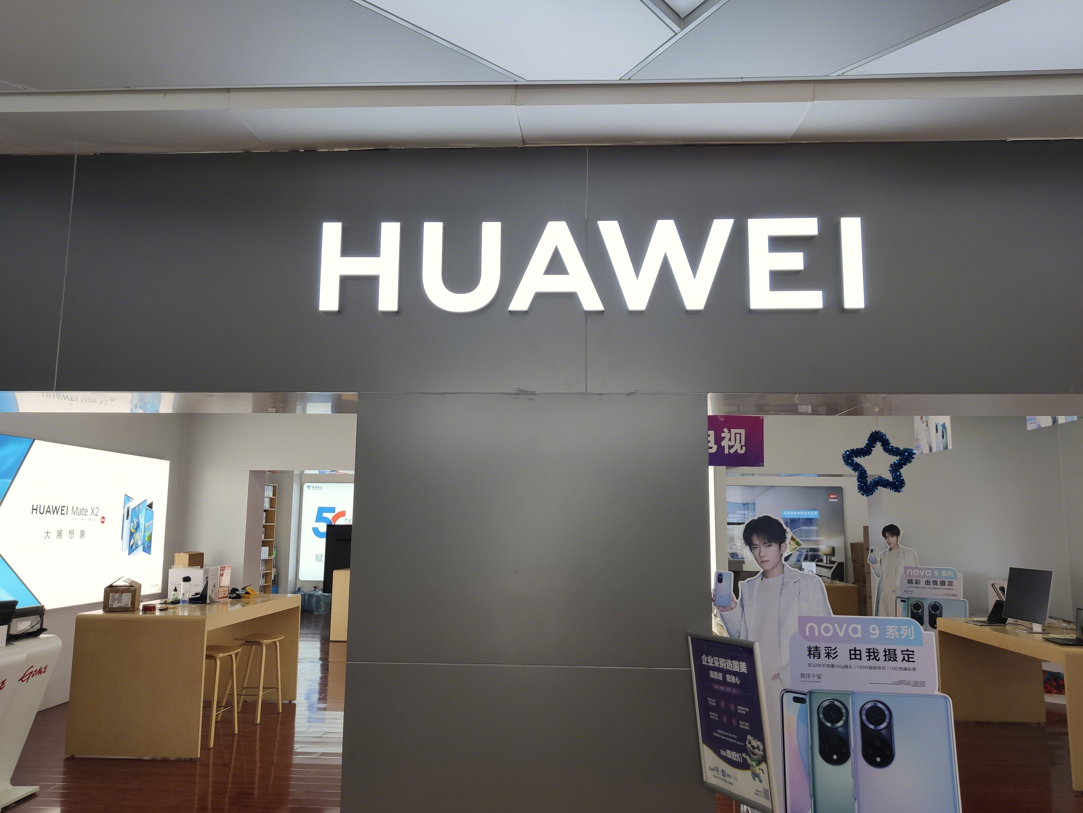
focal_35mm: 26
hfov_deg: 67.3
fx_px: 813
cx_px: 542
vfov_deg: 53.1
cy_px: 406
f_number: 1.75
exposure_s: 1/100
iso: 119
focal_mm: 4.75
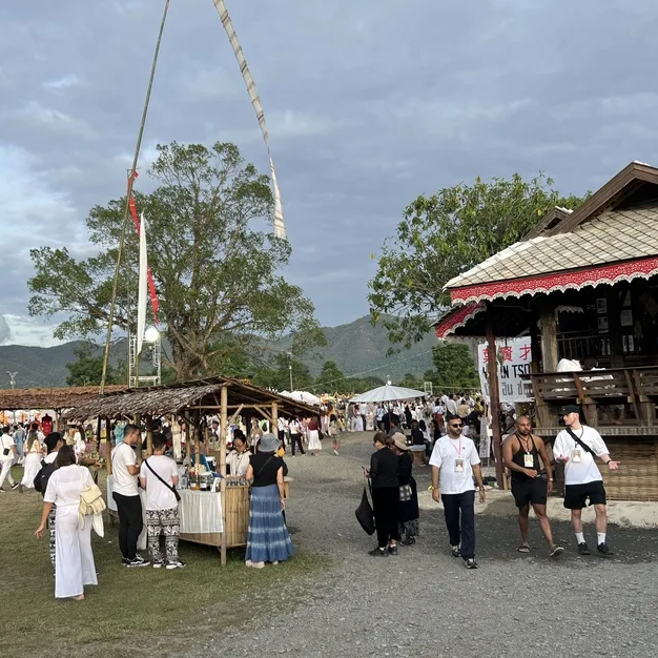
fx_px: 796
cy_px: 332
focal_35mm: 37
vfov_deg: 44.9
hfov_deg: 44.7
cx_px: 271
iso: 50
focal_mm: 5.7
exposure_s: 1/1280
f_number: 1.5
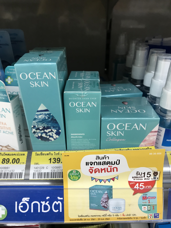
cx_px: 86
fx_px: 184
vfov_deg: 63.4
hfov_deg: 49.7
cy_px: 114
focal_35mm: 28
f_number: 1.8
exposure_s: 1/20
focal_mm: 3.99
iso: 40
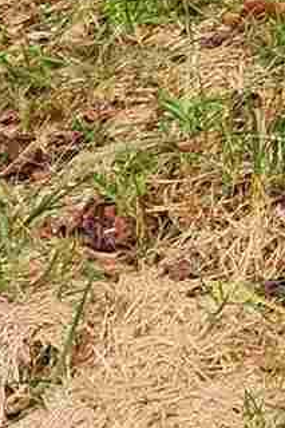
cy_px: -704
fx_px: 2734
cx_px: 1293
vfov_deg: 8.1
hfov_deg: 5.1
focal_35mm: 230
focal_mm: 6.4
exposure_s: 1/182
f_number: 1.8
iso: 25
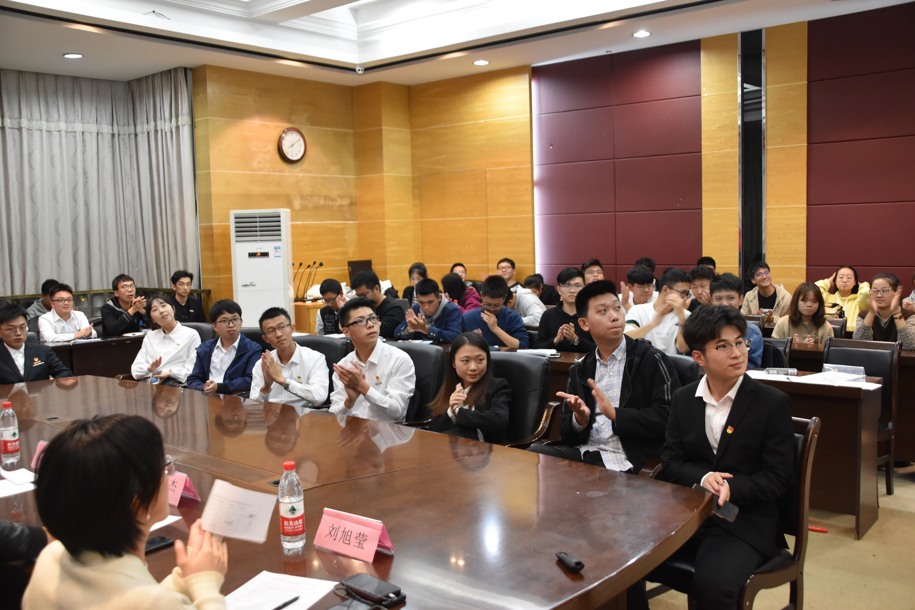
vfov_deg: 40.0
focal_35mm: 33
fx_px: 839
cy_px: 305
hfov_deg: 57.2
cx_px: 458
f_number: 3.8
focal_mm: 22
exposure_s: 1/60
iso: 1600
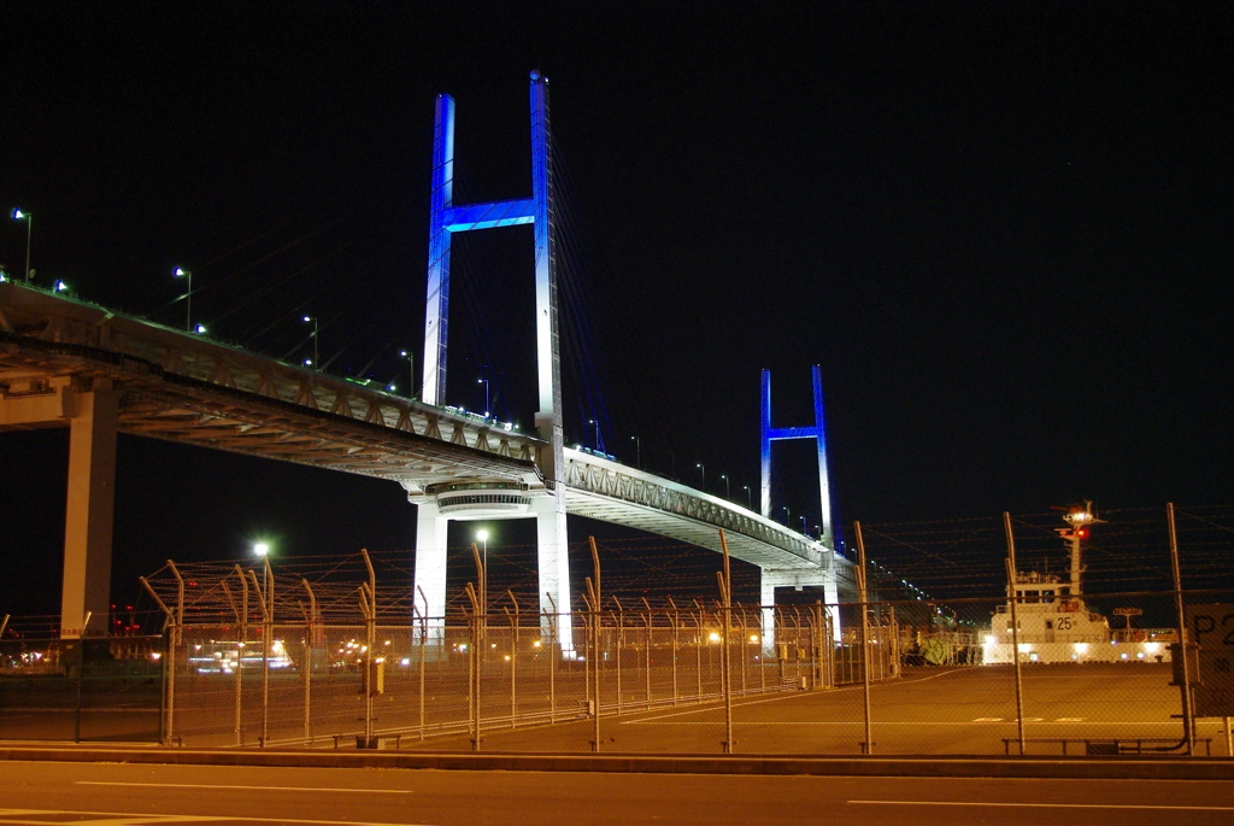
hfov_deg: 46.4
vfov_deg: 32.0
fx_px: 1441
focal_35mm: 42
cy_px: 413
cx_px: 617
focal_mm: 28.13
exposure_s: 1/2.5
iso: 800
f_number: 4
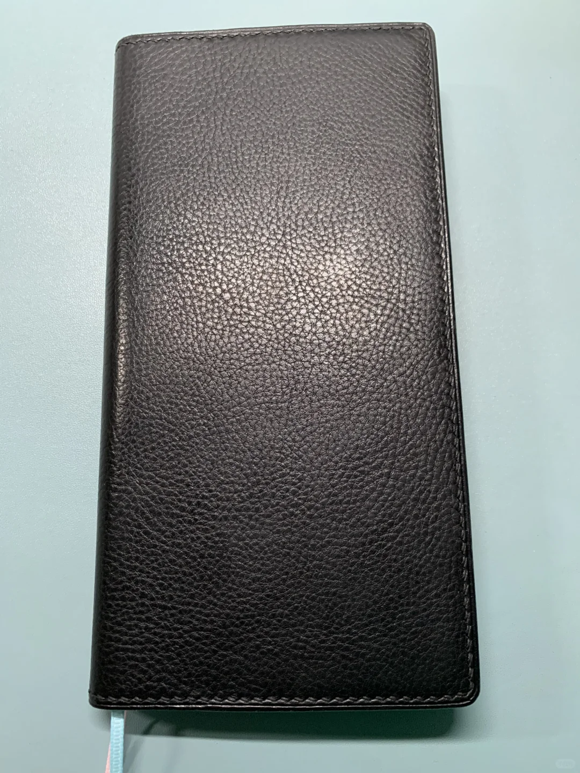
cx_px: 290
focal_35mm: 26
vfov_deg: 67.3
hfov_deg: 53.1
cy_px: 386
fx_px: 581
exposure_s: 1/60
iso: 200
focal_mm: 4.25
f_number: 1.8
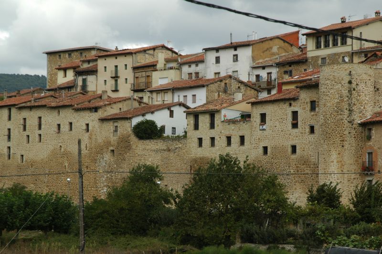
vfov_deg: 15.2
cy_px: 127
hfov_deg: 22.6
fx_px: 954
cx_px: 191
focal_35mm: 90
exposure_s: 1/250
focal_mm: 60
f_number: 8
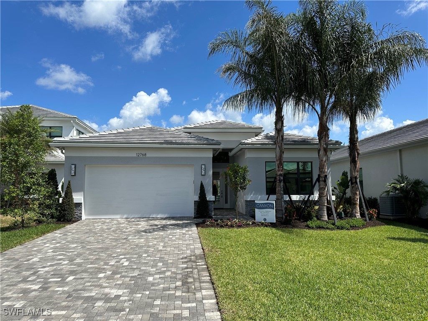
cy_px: 160
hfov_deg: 71.6
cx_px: 214
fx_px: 297
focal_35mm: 24
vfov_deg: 56.8
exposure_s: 1/5525
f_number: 1.78
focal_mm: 6.86
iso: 80
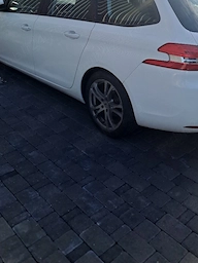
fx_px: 297
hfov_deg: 36.5
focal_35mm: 39
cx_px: 130
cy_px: 61
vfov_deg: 45.9
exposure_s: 1/667
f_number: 1.8
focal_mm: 4.65
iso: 32
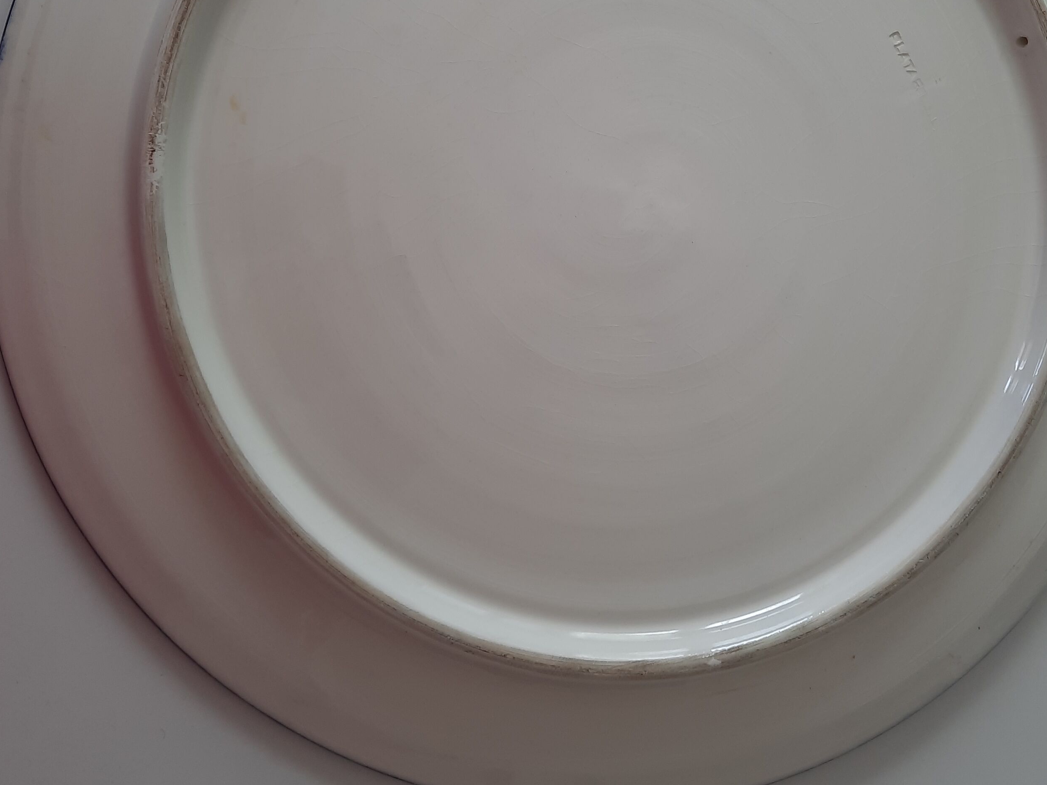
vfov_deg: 35.5
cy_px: 250
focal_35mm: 40
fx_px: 1210
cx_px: 572
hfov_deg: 46.7
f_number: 2
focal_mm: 4.6
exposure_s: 1/50
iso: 50
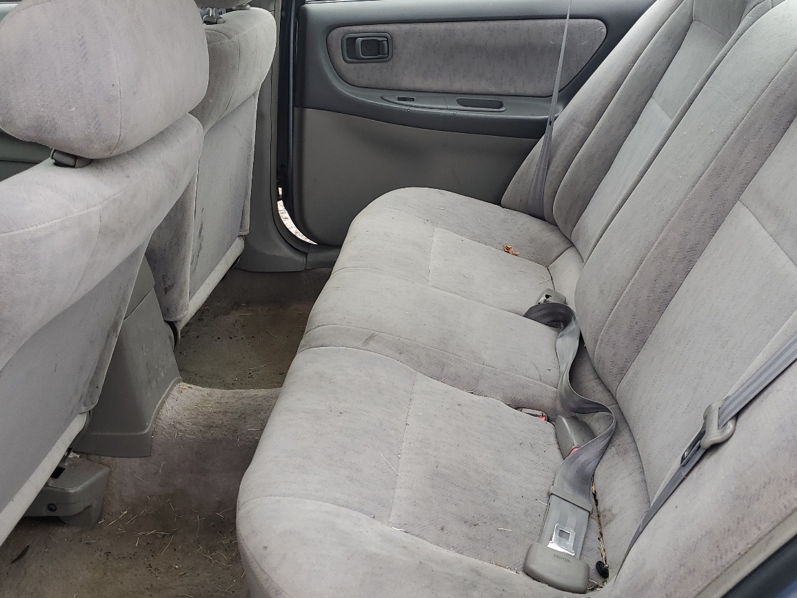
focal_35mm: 36
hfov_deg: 51.2
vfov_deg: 39.6
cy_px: 281
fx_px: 829
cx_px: 445
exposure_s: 1/370
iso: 50
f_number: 1.5
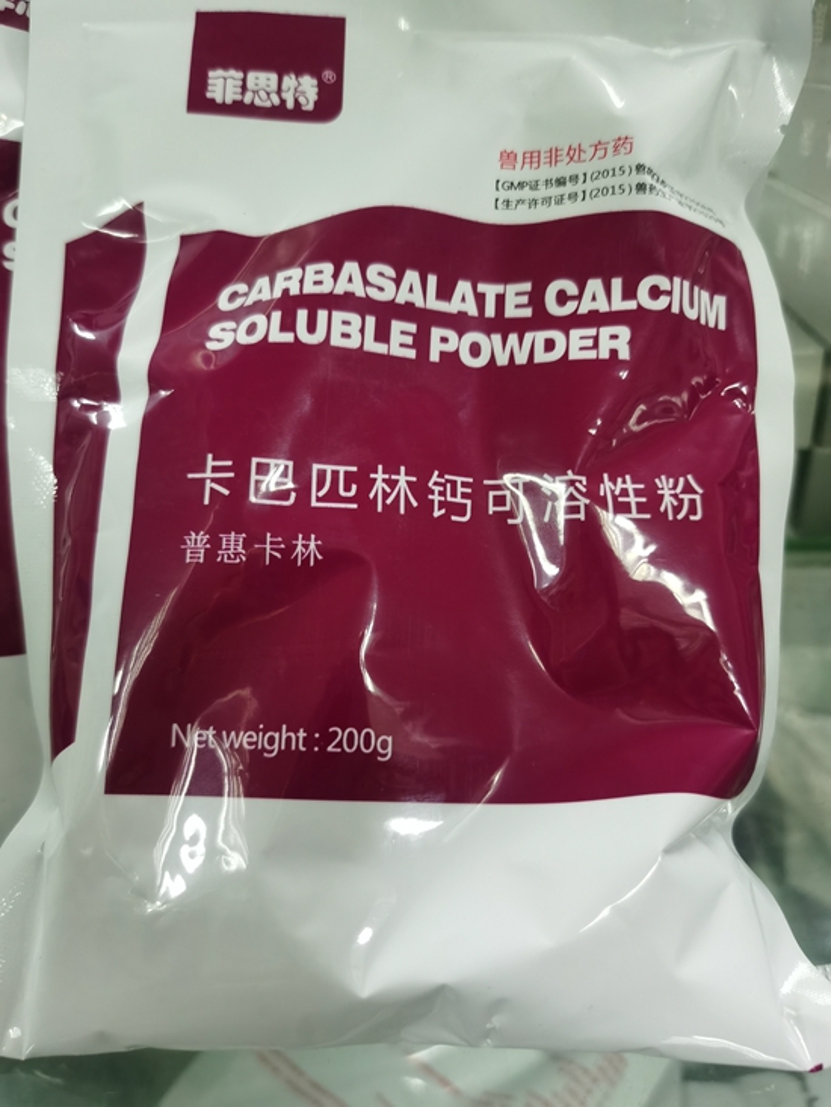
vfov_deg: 65.3
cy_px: 554
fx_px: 864
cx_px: 416
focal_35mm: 27
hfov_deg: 51.4
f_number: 1.6
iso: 250
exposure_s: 1/50
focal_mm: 5.56
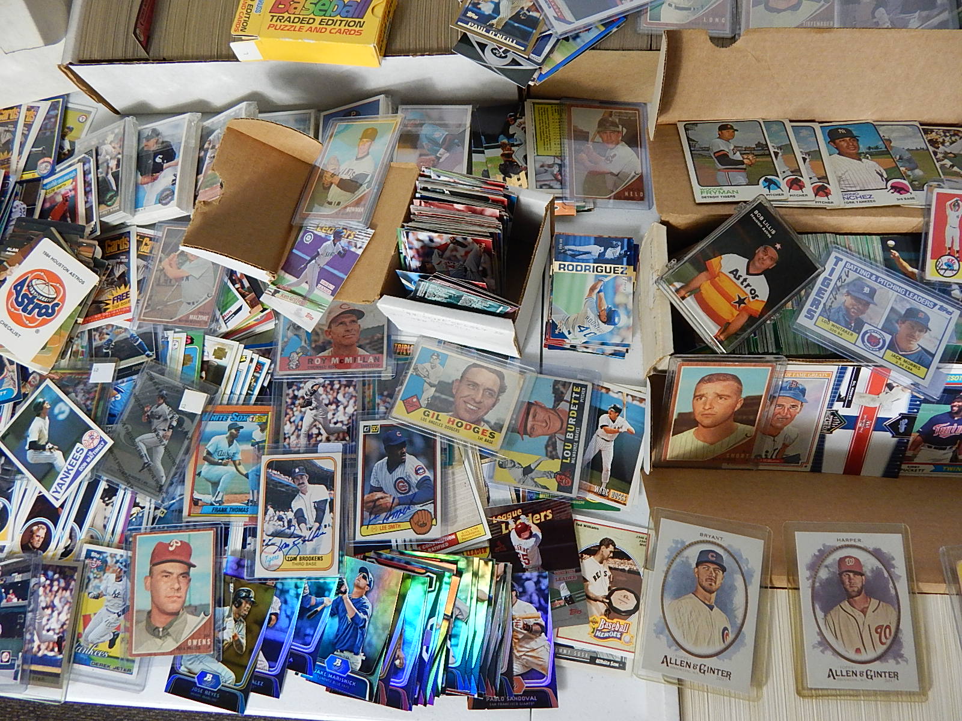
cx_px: 481
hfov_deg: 76.4
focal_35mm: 22
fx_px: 611
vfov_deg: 61.1
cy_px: 360
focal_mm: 4
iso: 280
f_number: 3
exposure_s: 1/30
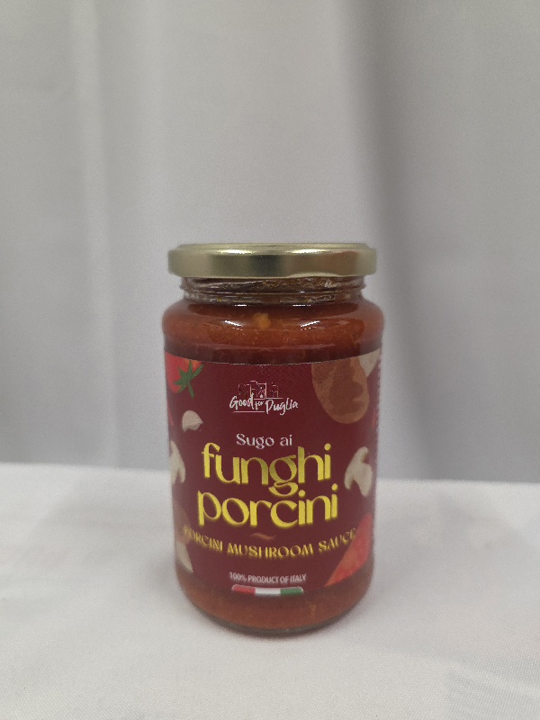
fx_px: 478
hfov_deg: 58.9
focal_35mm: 23
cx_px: 270
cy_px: 360
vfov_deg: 73.9
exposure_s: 1/101
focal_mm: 6.3
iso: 400
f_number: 1.7
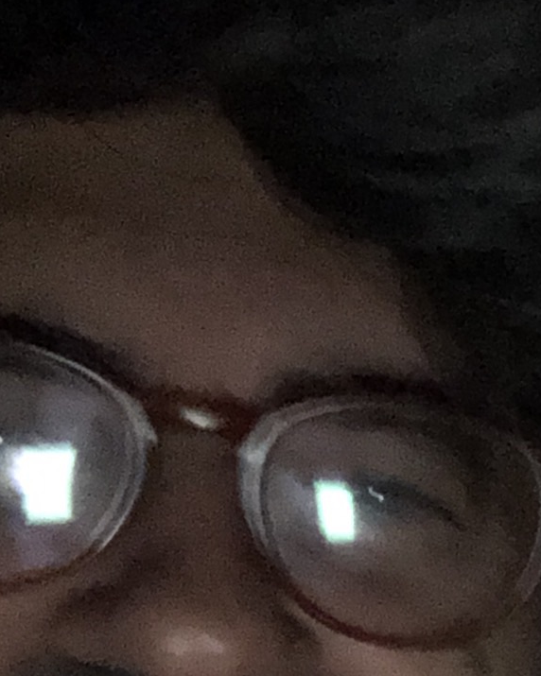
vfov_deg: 13.4
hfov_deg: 10.6
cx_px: 1021
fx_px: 2702
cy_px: 1016
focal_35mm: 135
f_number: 2.2
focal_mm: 2.87
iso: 640
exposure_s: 1/16
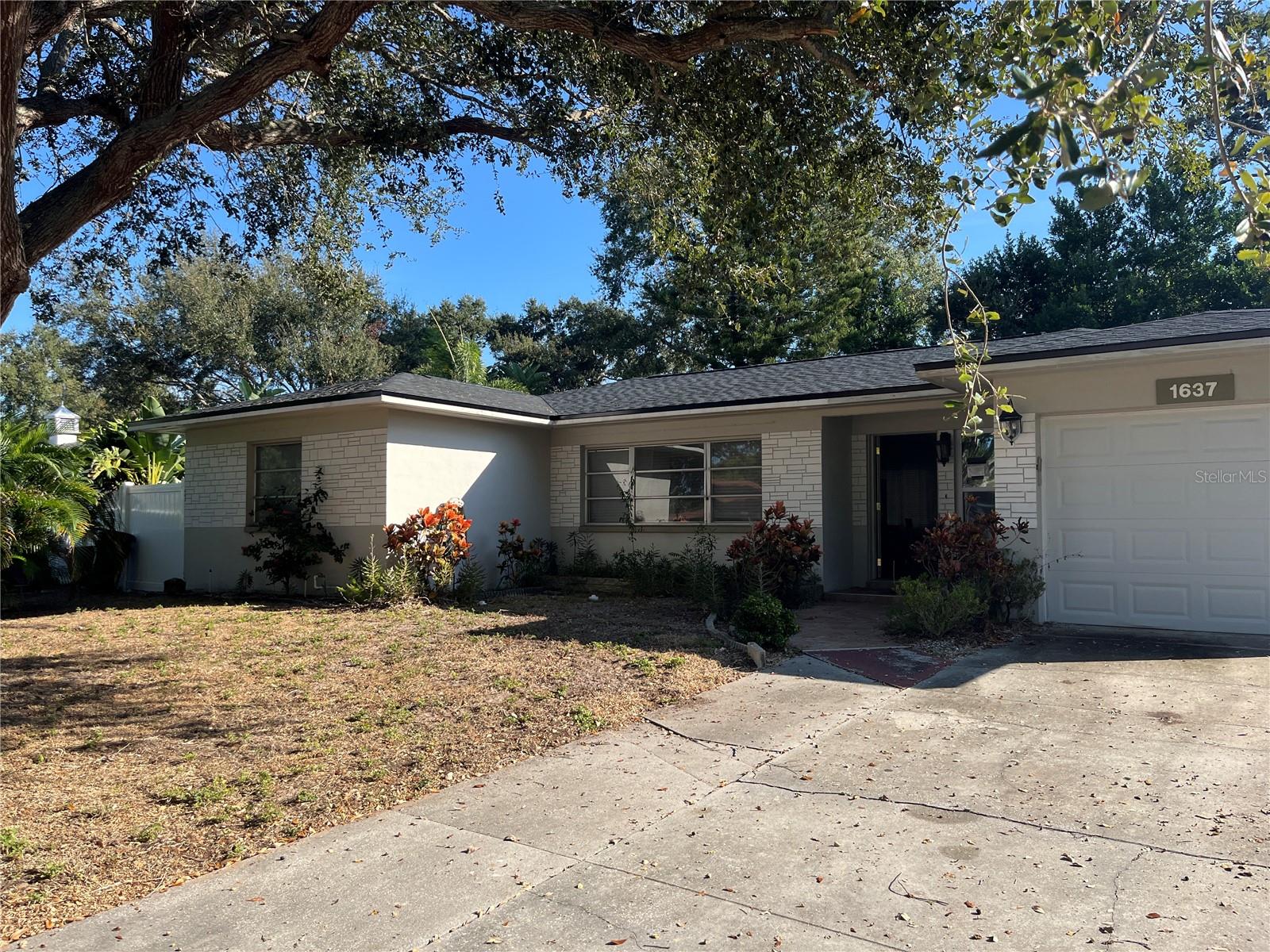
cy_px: 476
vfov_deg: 53.1
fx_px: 954
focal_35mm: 26
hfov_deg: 67.3
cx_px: 635
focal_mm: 5.1
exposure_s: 1/1517
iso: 50
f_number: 1.6
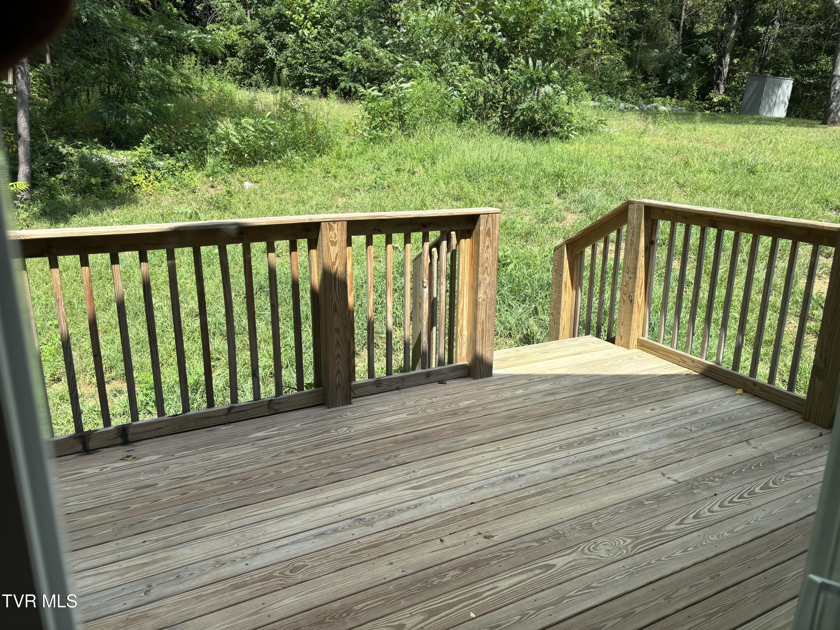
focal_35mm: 26
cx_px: 420
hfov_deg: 67.3
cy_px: 315
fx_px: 631
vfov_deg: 53.1
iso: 50
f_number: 1.6
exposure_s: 1/1139
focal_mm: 5.96
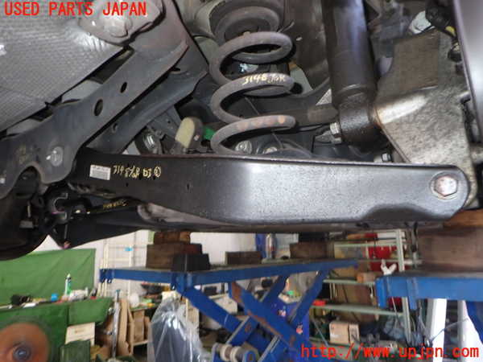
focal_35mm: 25
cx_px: 242
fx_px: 349
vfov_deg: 54.9
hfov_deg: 69.4
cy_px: 181
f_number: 2
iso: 200
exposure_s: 1/30
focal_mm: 4.5
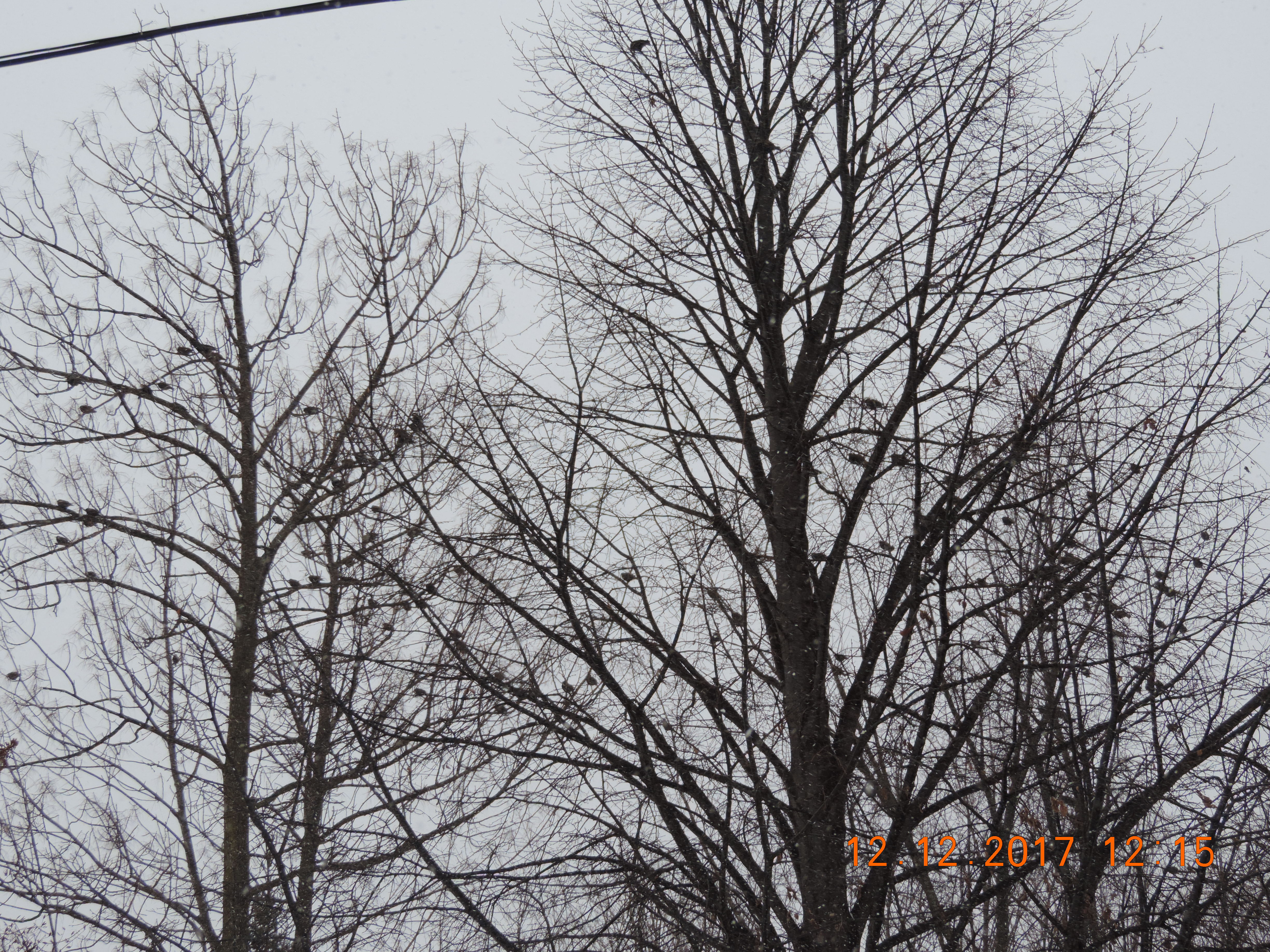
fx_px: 2568
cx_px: 635
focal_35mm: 70
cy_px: 476
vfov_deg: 21.0
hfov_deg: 27.8
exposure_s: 1/400
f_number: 3.9
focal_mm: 12.4
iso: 80
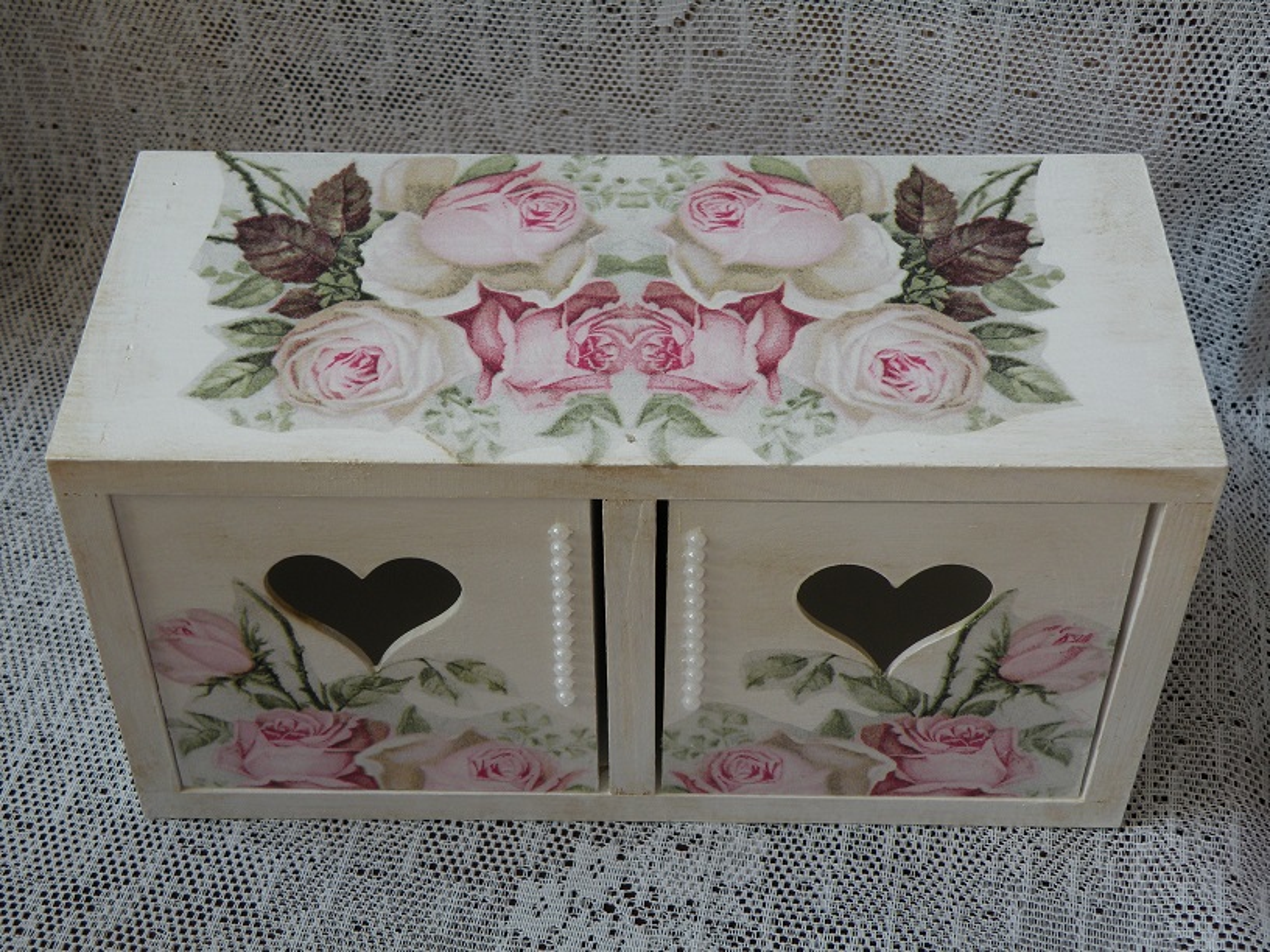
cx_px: 635
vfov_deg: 26.1
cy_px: 476
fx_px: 2055
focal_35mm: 56
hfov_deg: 34.3
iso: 64
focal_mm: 9.8
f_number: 3.5
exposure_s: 1/65
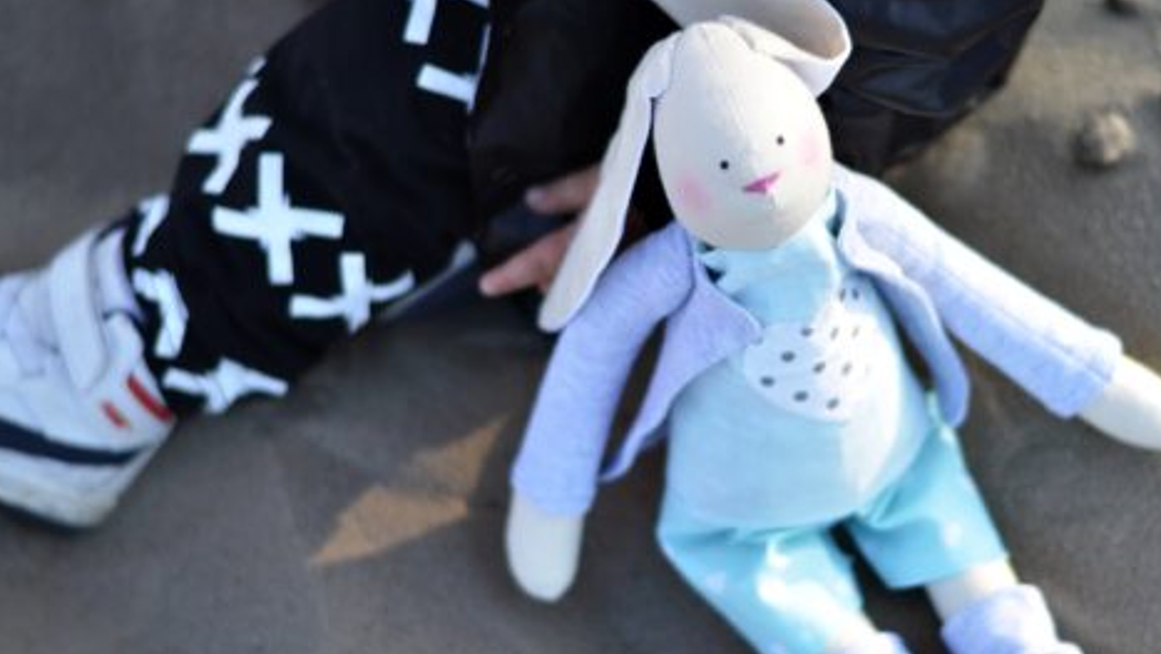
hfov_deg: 21.1
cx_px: 736
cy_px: 328
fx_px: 3110
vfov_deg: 12.0
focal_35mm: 101
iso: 100
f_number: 1.8
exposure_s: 1/800
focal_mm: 50
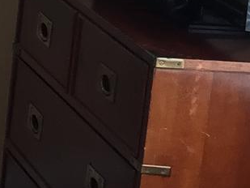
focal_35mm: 192
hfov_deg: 8.4
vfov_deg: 7.6
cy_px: -101
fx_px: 1387
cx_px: -539
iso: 50
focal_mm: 4.15
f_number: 2.2
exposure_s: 1/120
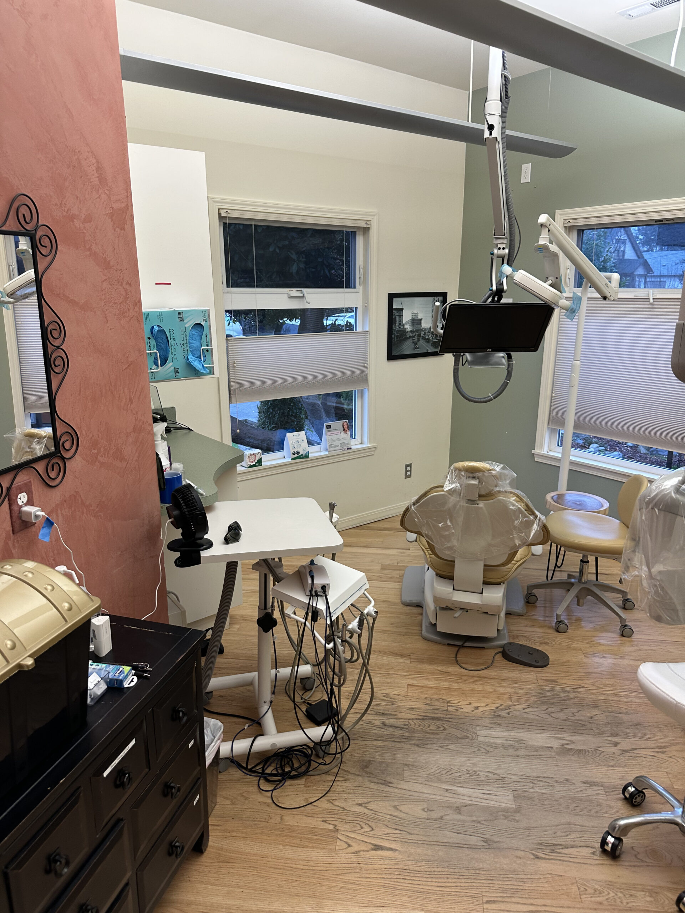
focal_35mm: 24
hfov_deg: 56.8
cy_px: 456
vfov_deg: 71.6
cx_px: 342
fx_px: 633
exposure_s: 1/60
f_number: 1.78
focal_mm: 6.86
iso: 125
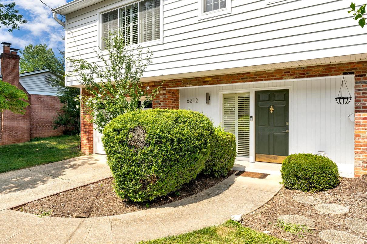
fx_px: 255
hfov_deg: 71.3
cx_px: 165
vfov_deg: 51.2
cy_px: 117
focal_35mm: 25
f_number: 8
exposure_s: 1/200
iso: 100
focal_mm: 21
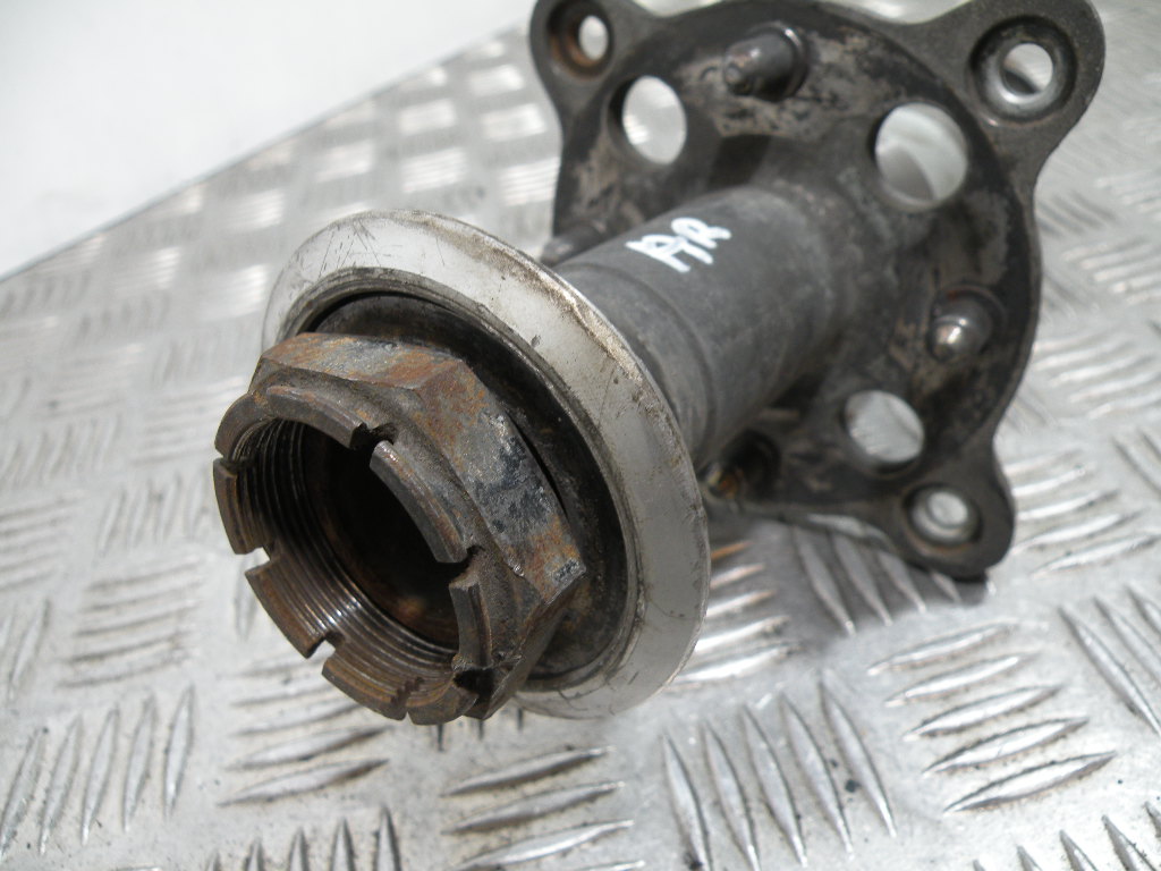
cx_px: 580
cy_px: 436
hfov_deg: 65.3
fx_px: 906
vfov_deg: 51.4
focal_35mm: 27
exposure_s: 1/62.2
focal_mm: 4.7
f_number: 2.8
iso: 82
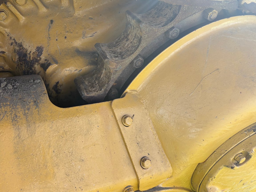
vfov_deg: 41.8
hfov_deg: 53.7
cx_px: 108
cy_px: 91
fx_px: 251
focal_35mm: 34
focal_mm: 5.96
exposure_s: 1/417
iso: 50
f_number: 1.6
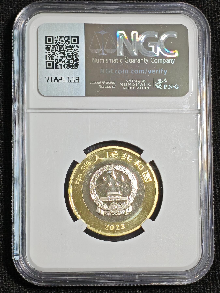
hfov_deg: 12.3
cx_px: 110
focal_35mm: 120
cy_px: 146
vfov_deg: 16.4
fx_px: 1017
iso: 50
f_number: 1.5
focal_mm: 4.94
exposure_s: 1/1173
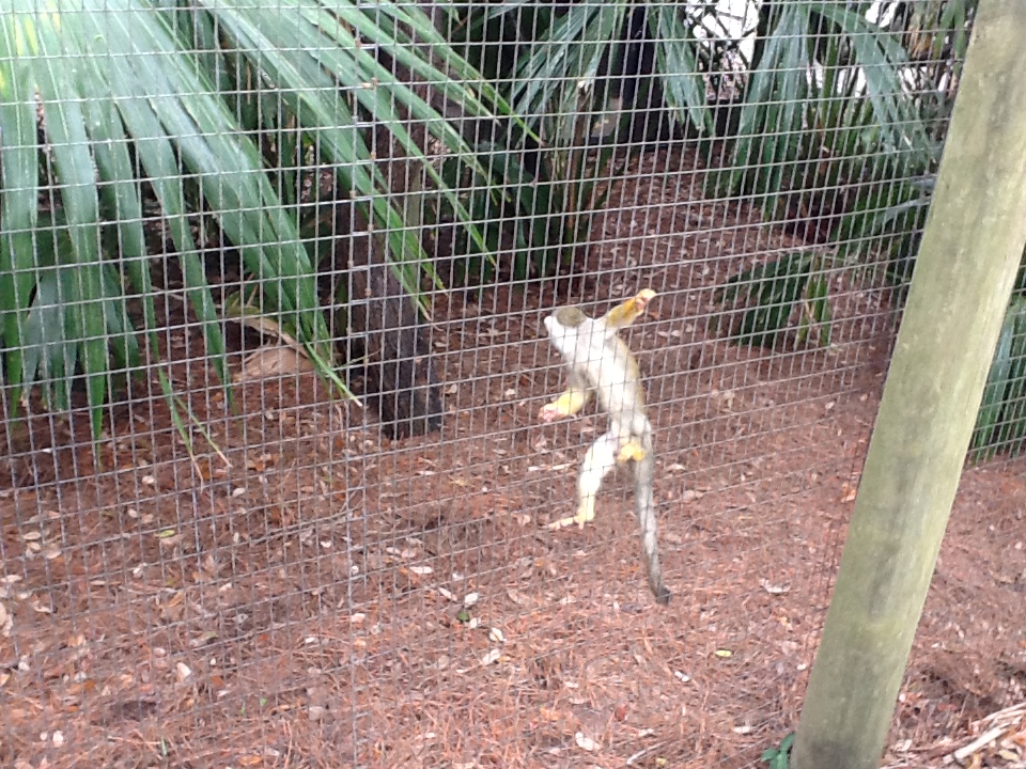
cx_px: 513
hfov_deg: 56.8
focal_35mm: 32
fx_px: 948
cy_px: 384
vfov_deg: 44.2
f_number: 2.4
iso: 100
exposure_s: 1/30
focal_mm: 2.03
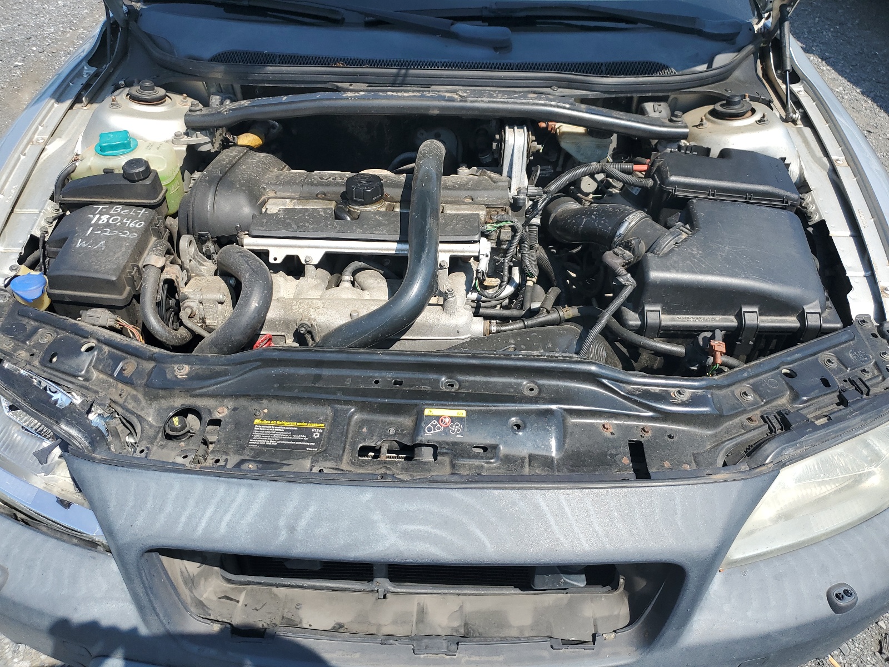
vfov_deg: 53.1
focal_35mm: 26
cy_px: 334
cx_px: 444
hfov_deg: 67.3
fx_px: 668
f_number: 1.5
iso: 50
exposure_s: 1/1667
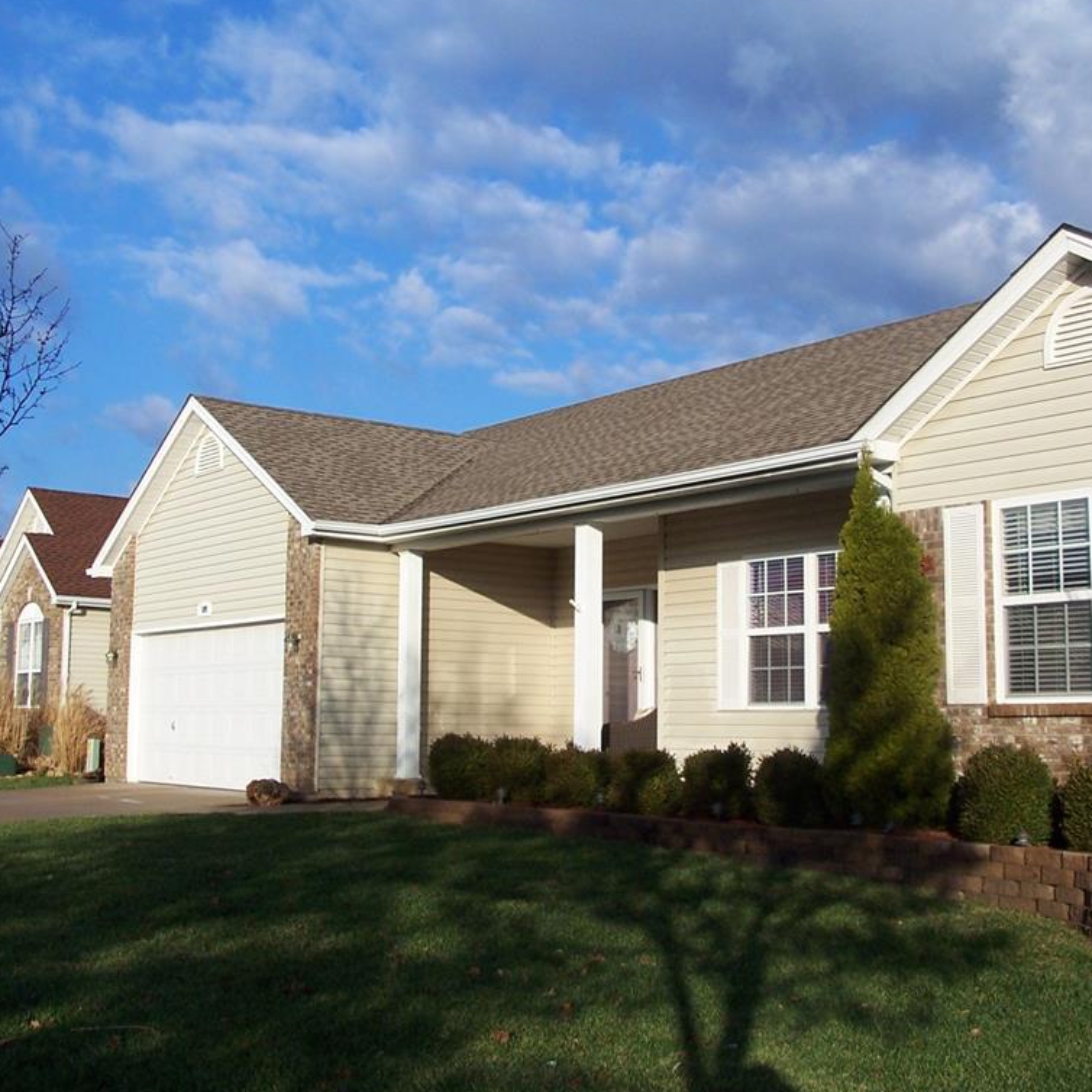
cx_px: 650
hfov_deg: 39.9
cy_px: 546
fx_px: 1499
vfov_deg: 40.0
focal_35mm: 42
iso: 80
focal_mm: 6
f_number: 4
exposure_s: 1/750
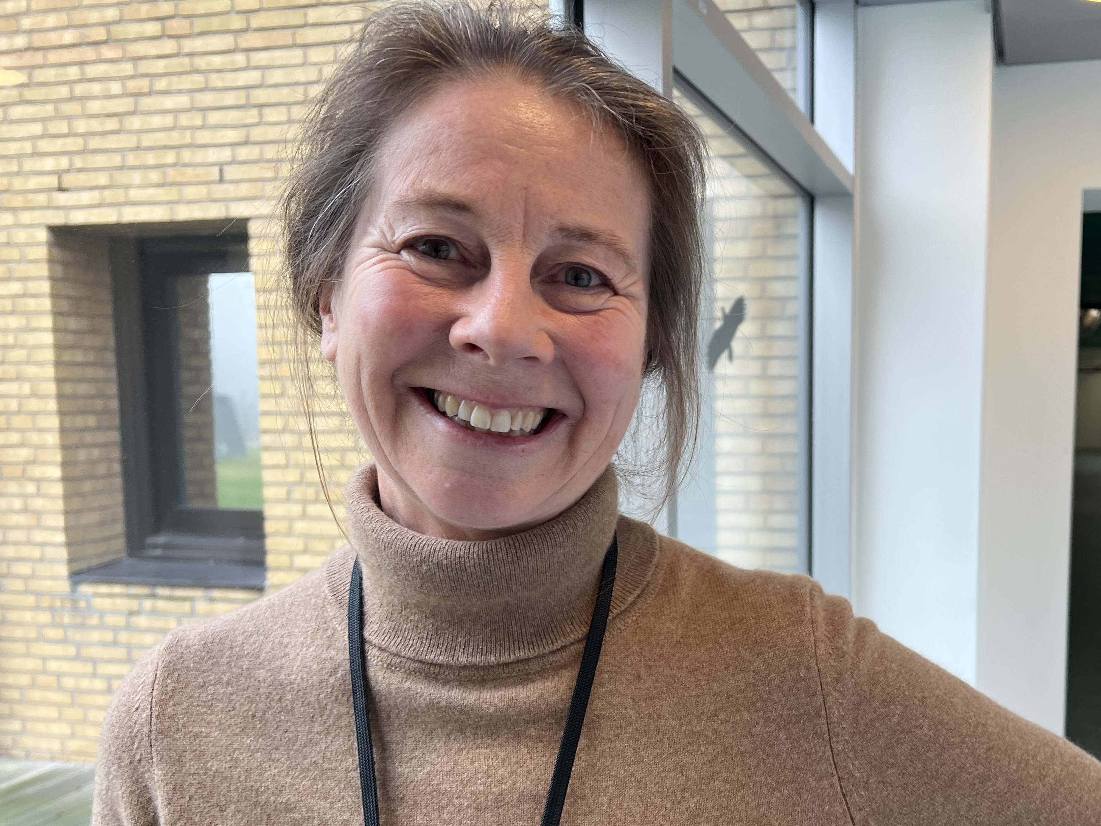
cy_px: 527
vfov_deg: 38.4
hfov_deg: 49.3
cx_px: 736
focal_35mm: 37
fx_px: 1177
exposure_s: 1/100
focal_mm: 5.7
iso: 50
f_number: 1.5
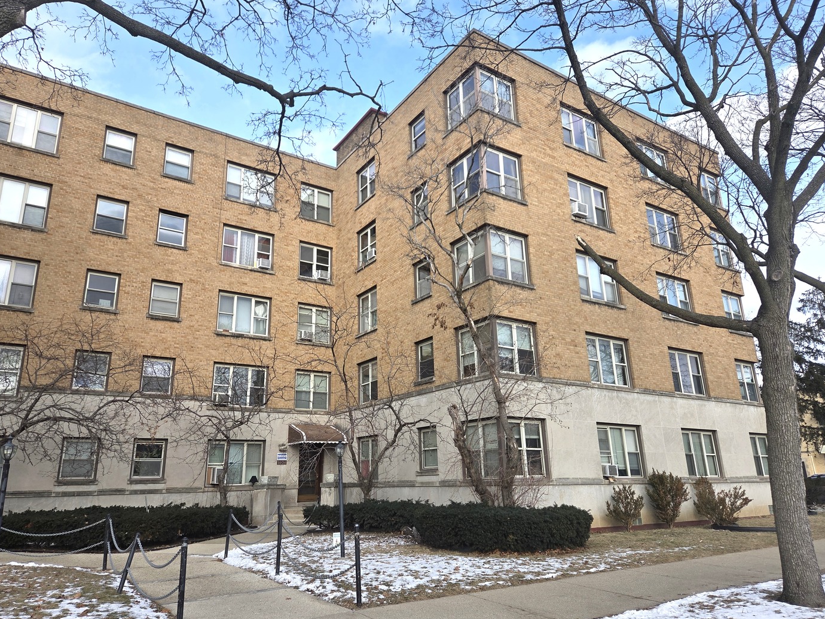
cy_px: 315
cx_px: 407
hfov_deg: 71.6
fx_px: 572
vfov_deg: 56.8
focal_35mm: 24
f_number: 1.8
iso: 80
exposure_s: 1/2116
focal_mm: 5.4
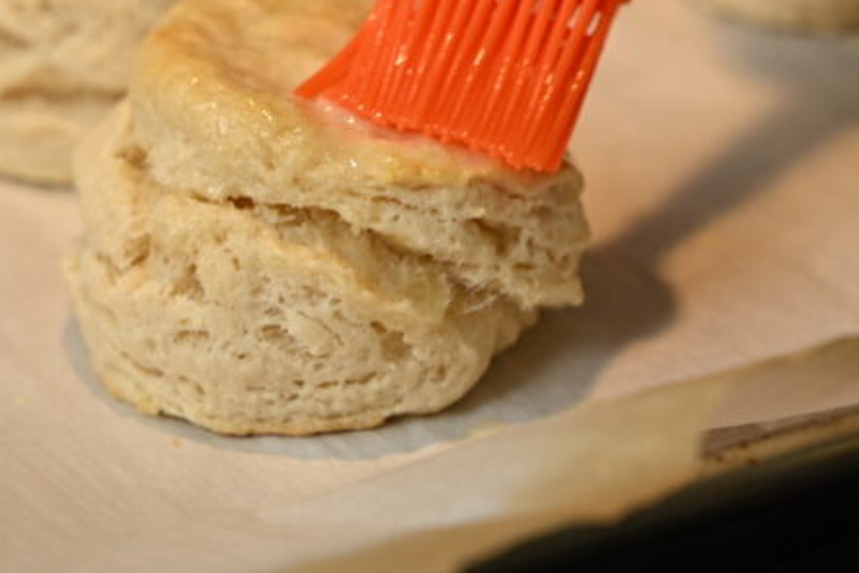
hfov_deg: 11.9
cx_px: 420
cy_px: 49
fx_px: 4128
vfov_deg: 7.9
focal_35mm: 173
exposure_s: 1/200
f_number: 4
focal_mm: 75
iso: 100
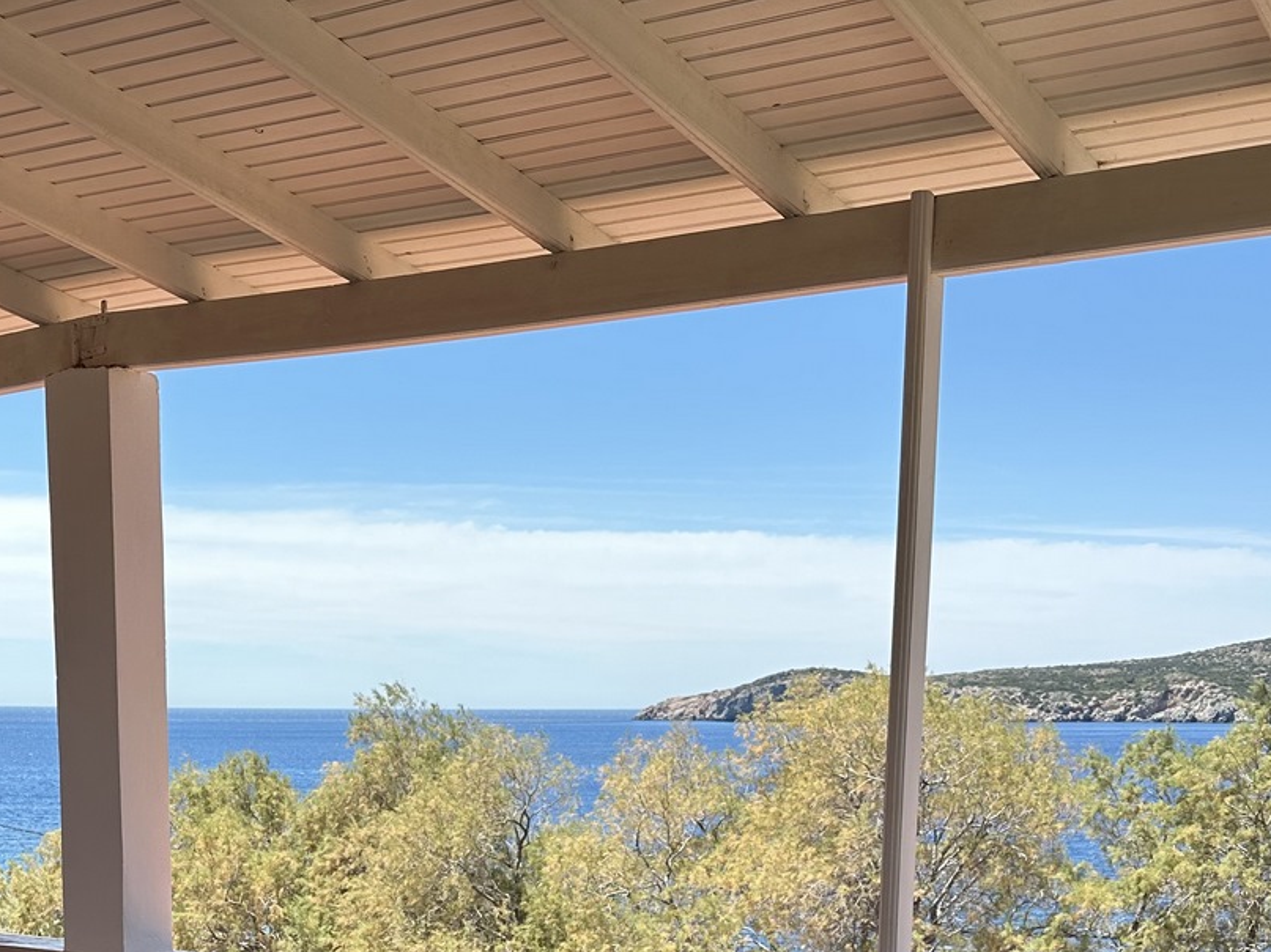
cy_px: 949
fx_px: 1762
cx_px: 409
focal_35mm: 48
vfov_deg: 28.4
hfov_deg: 39.1
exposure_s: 1/3058
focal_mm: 6.86
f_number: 1.78
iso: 80
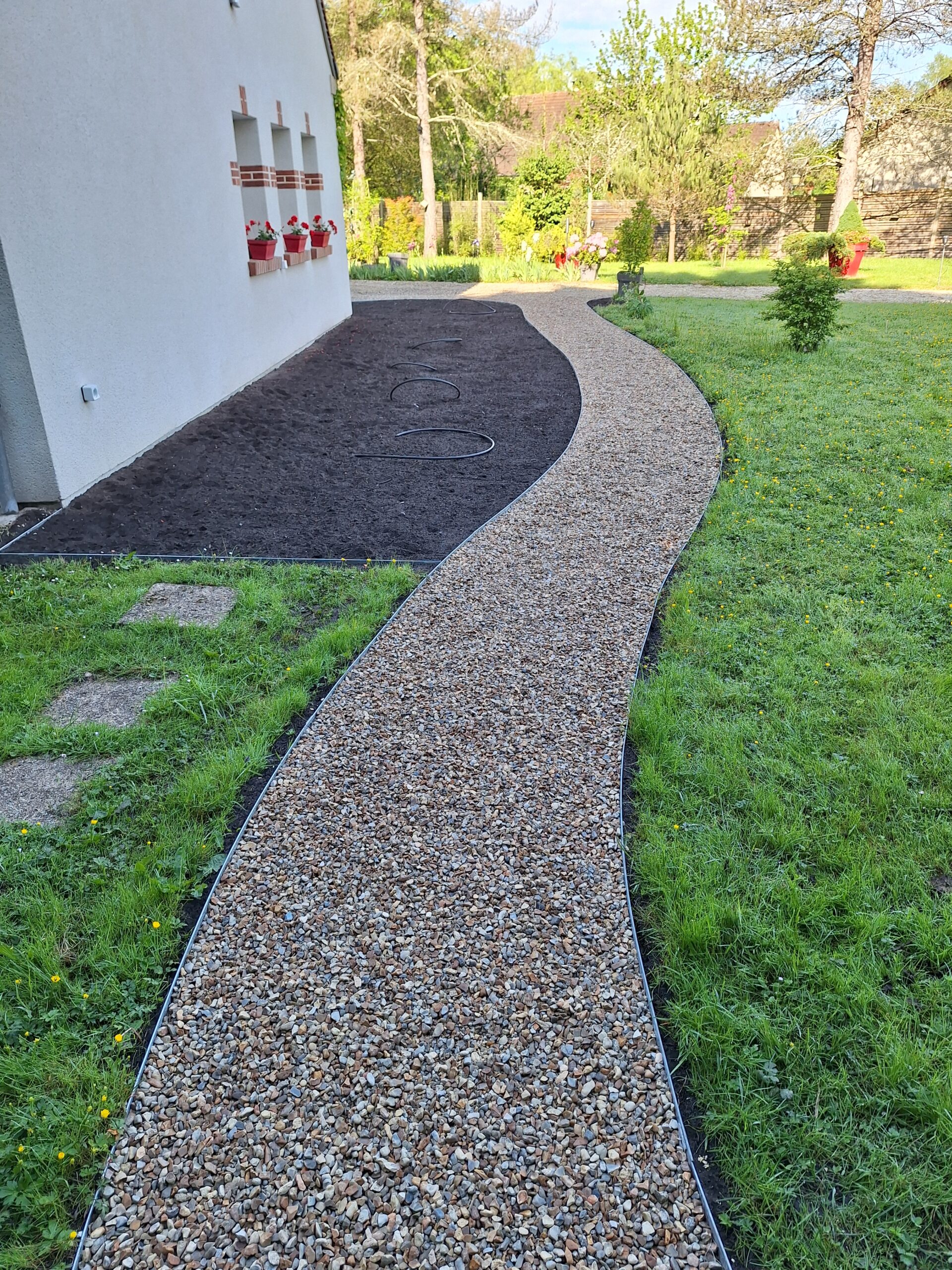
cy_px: 635
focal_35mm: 23
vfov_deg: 73.9
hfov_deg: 58.9
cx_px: 476
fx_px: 843
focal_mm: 5.54
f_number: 1.8
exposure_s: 1/366
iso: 40
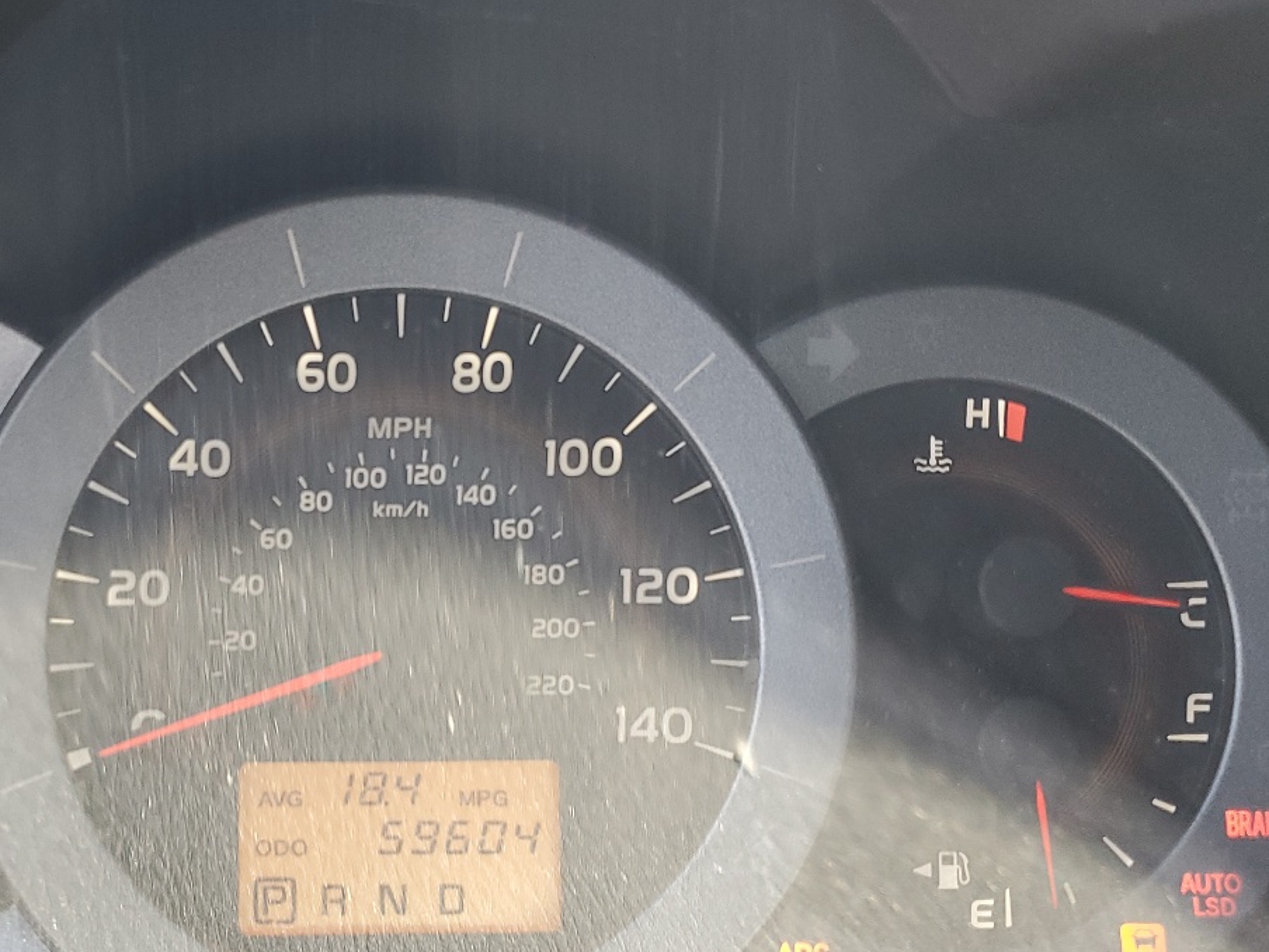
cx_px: 314
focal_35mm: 46
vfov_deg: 31.4
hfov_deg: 40.1
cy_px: 587
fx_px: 1686
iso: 81
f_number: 1.5
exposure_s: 1/120
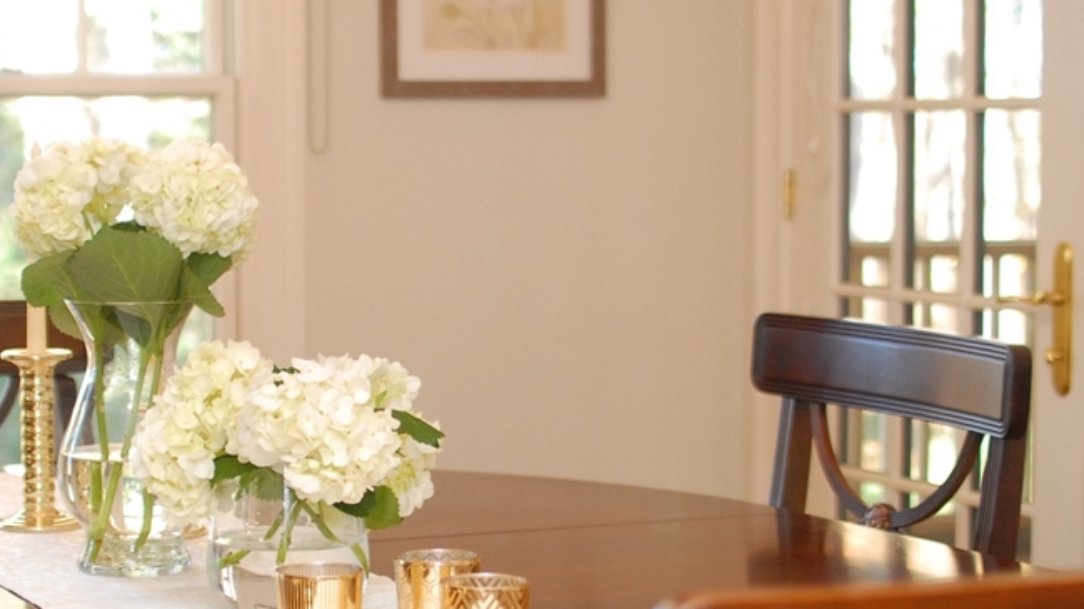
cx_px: 302
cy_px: 377
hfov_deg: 24.3
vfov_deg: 13.9
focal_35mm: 87
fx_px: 2495
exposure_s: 1/80
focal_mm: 35
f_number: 2.5
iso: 400
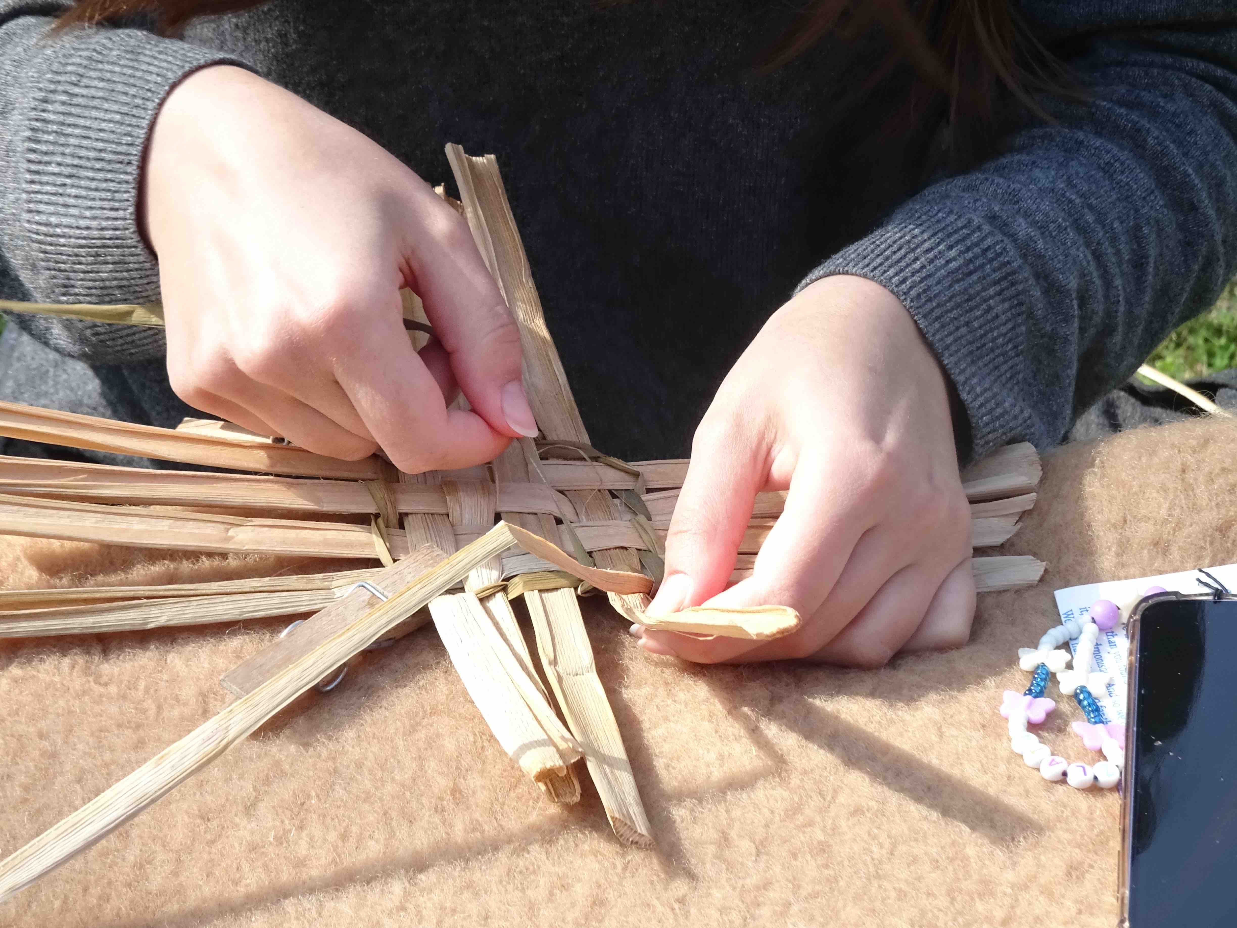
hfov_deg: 13.5
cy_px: 464
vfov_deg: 10.2
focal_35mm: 146
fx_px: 5217
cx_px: 618
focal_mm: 24.99
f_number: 5.6
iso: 125
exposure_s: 1/160
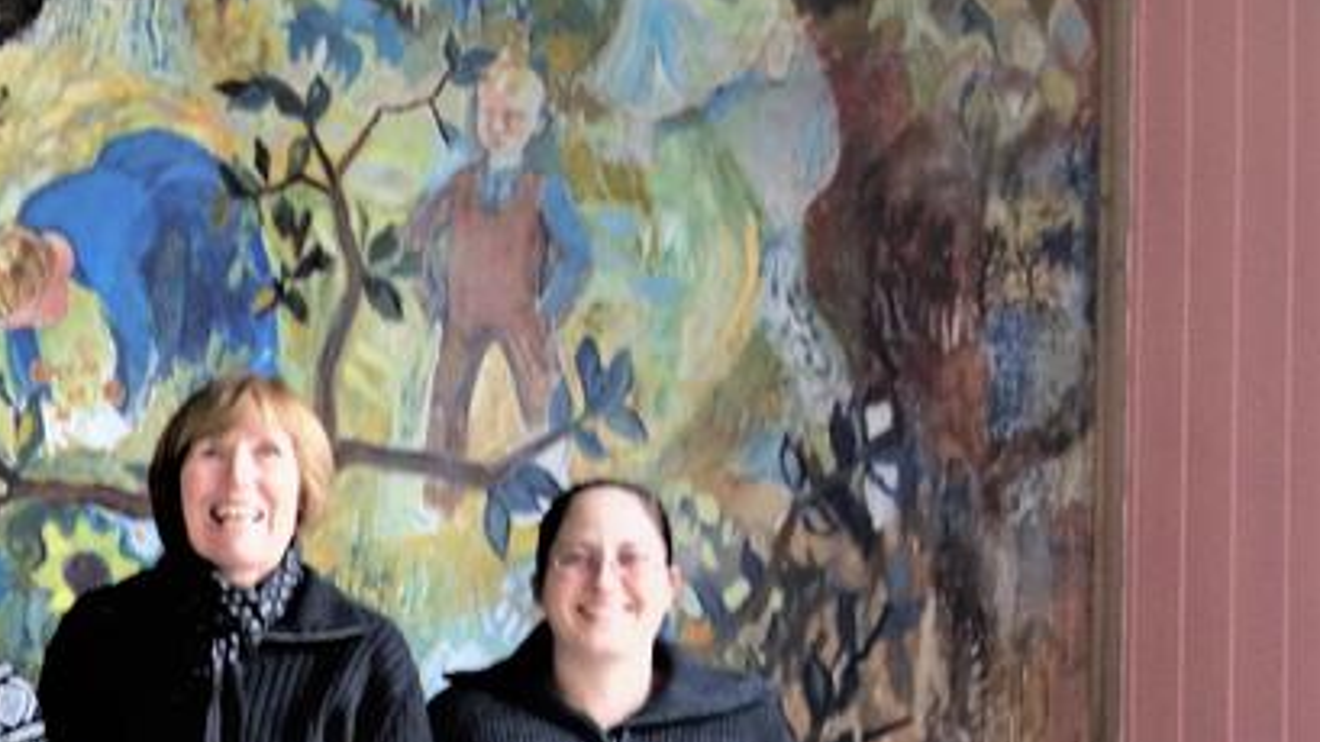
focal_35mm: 86
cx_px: -552
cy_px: 845
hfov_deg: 21.5
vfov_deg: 13.7
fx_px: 3010
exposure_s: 1/30
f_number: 1.8
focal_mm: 10.4
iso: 400
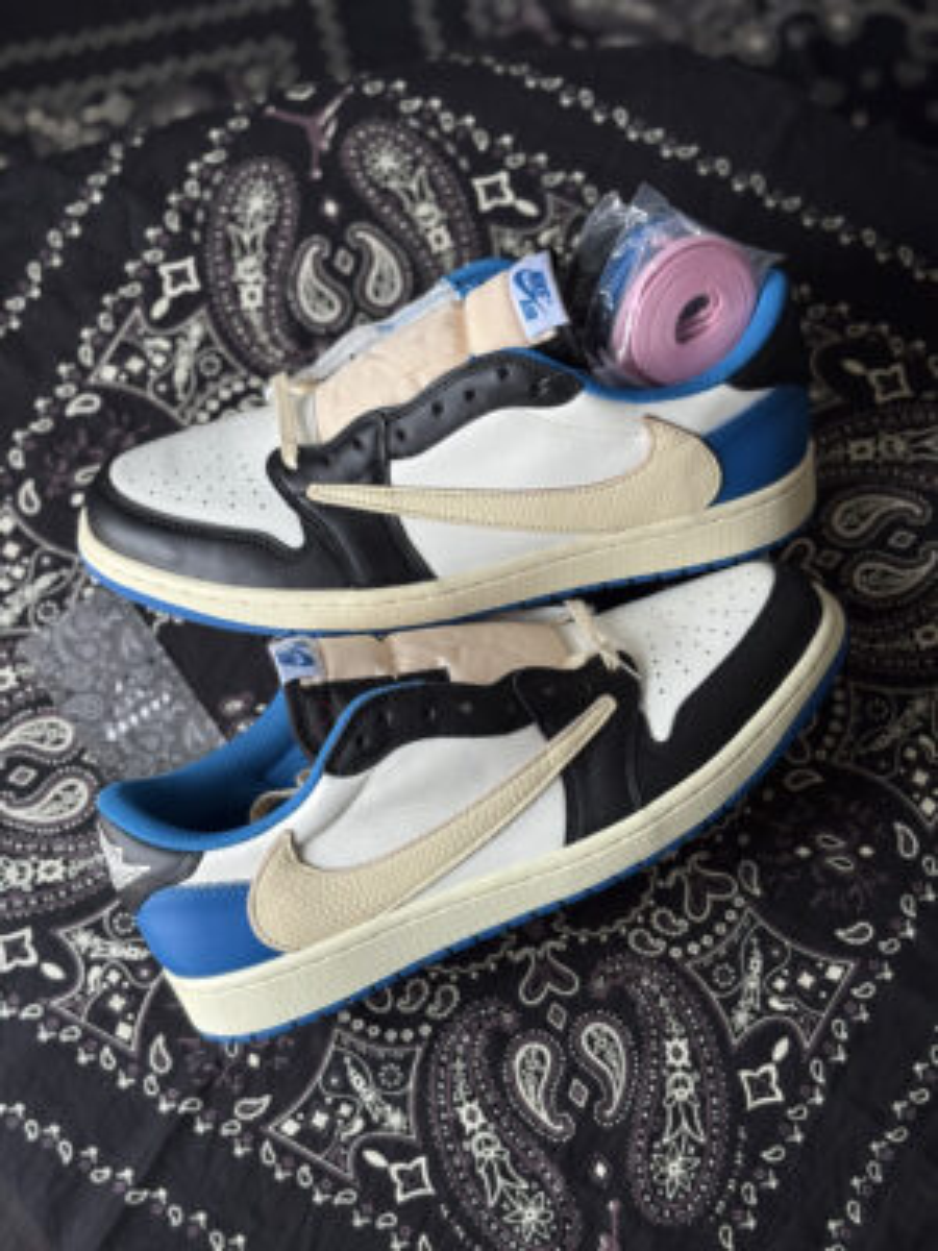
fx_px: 1879
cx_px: 469
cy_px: 626
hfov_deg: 28.0
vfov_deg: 36.8
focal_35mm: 52
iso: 32
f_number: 1.6
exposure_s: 1/120
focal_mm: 5.96
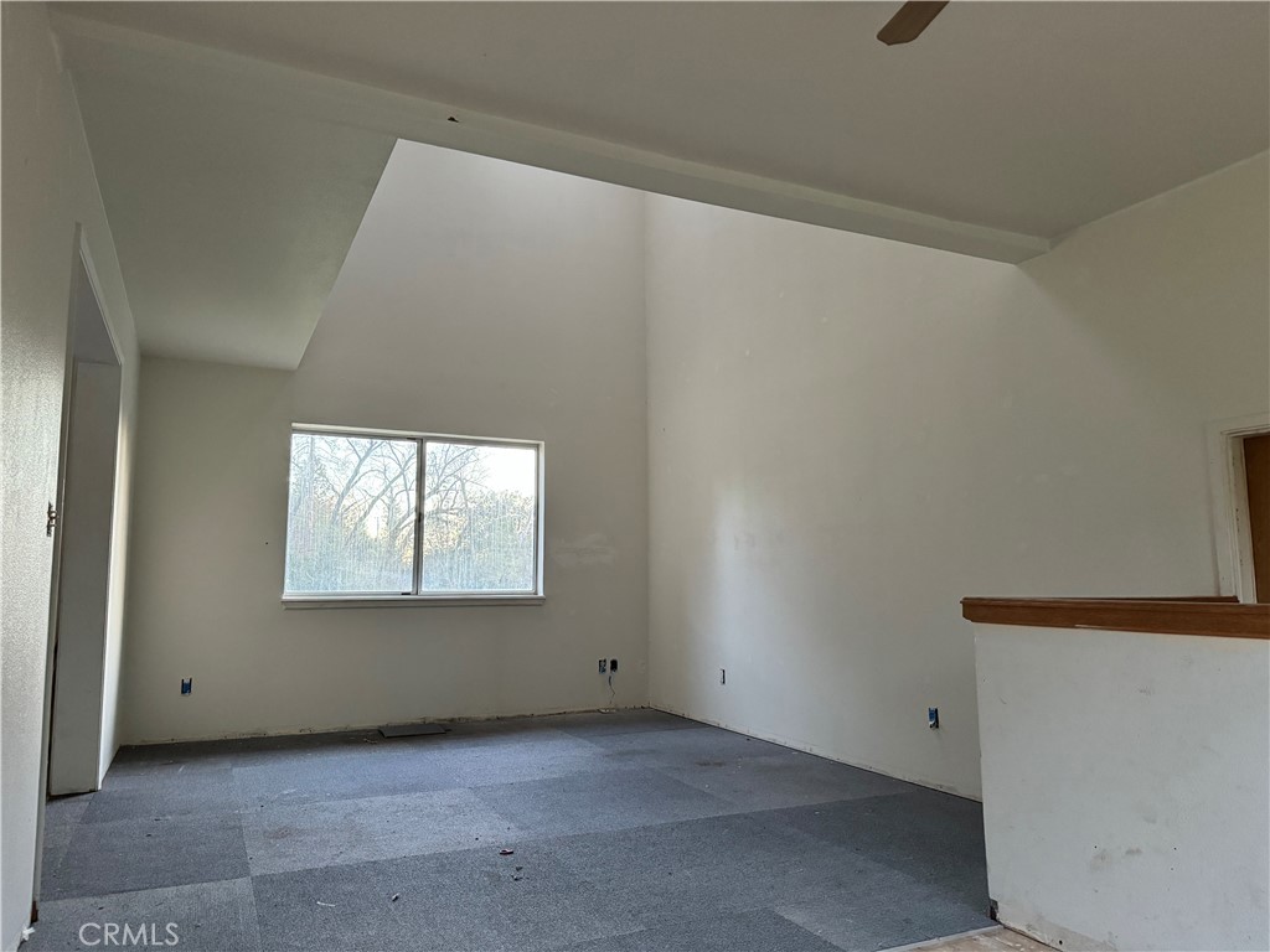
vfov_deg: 56.8
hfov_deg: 71.6
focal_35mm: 24
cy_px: 476
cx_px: 635
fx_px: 881
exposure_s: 1/60
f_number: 1.78
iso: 640
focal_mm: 6.86
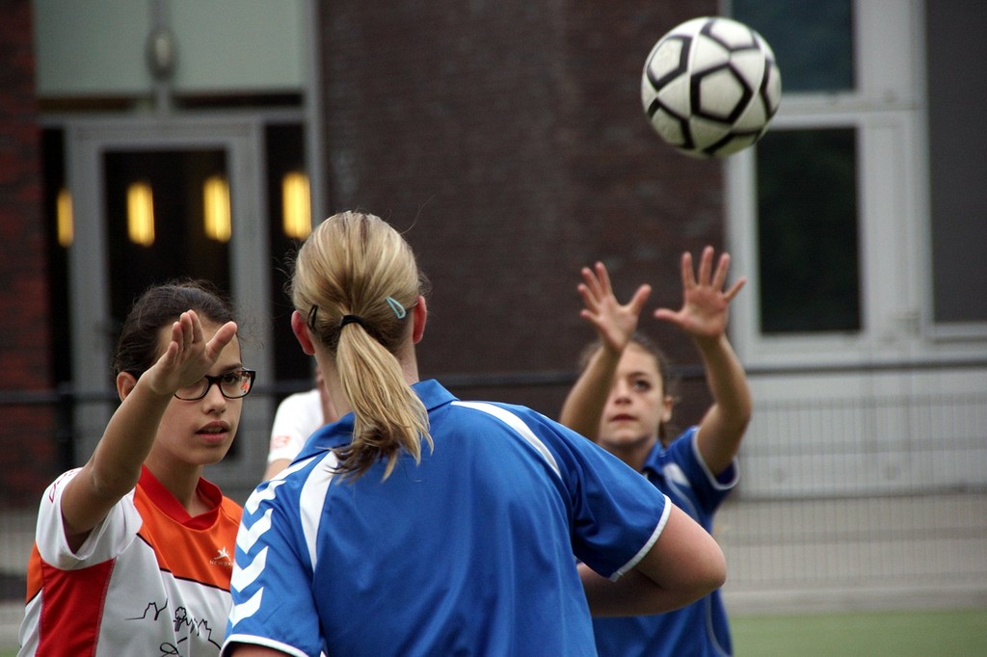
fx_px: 8222
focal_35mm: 300
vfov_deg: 4.6
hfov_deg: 6.9
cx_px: 494
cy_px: 328
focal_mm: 200
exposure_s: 1/250
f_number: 8
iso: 640
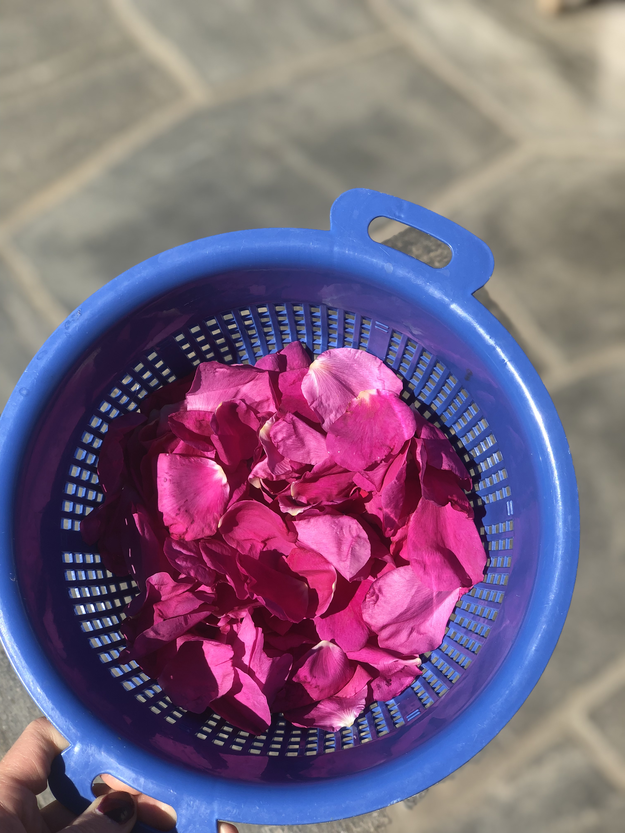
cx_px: 312
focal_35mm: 52
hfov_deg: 28.0
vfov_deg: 36.8
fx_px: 1252
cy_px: 416
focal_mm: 6
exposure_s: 1/800
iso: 16
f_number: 2.4
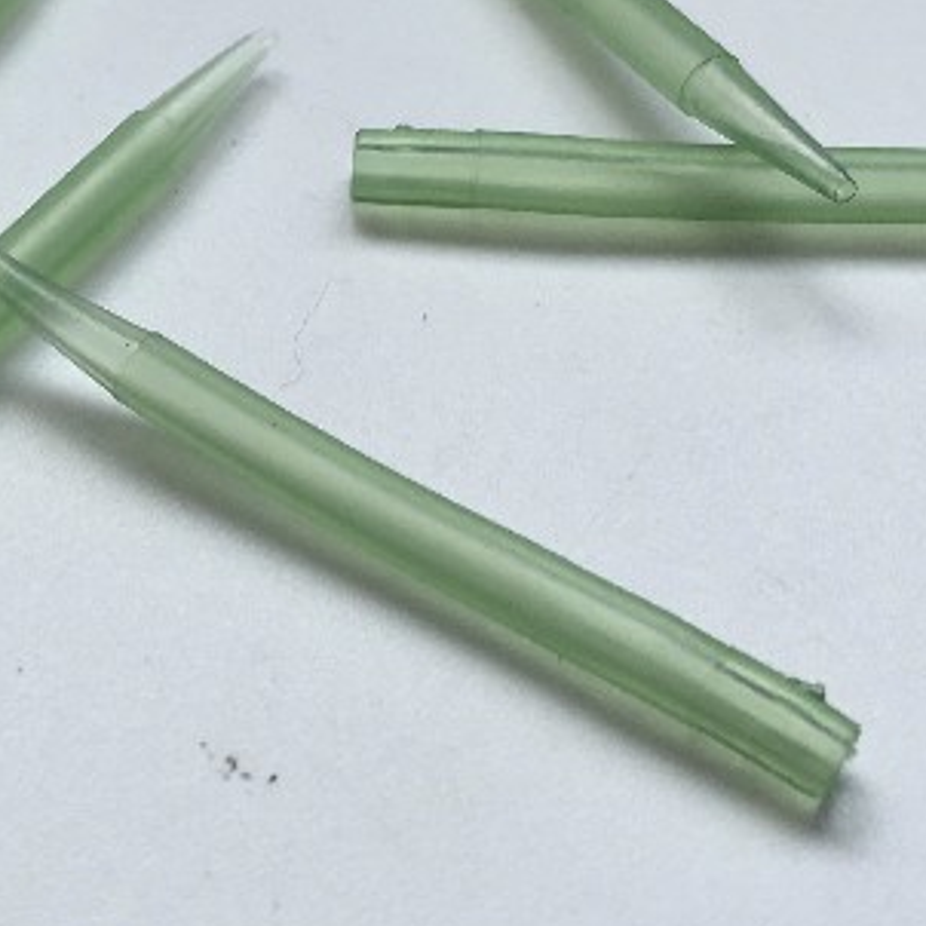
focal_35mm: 85
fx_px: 2573
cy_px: 353
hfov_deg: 19.7
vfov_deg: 20.4
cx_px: -18
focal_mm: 4.15
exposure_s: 1/269
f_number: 2.2
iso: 25
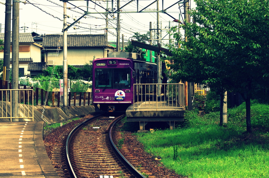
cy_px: 89
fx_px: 835
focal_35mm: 112
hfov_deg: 18.3
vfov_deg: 12.2
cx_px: 134
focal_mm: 75
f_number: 6.3
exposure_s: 1/500
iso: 160
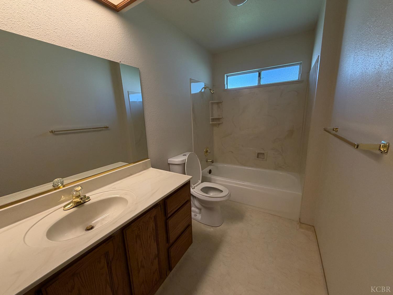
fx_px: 159
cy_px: 148
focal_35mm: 14
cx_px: 196
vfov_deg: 85.7
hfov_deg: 102.1
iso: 200
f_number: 2.2
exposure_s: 1/60
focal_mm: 2.22
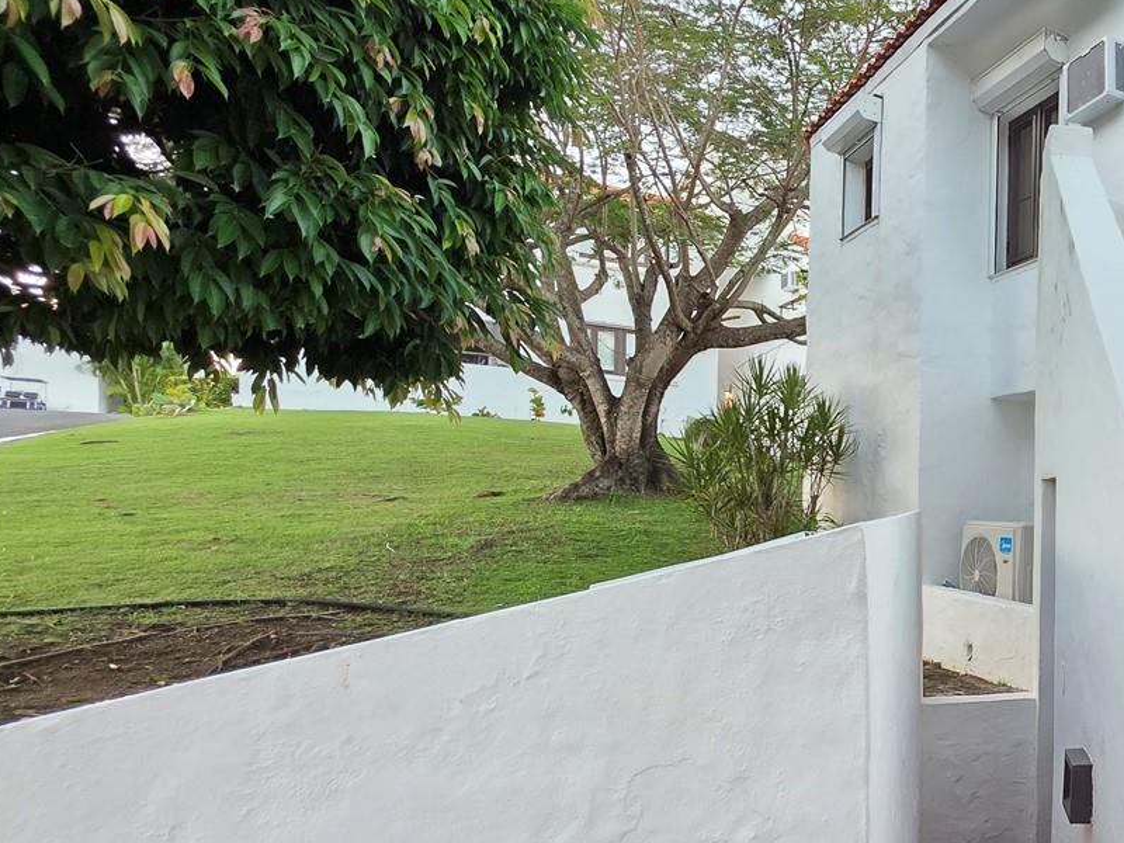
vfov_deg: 52.8
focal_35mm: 26
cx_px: 1114
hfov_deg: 53.5
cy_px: 496
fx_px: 844
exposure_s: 1/120
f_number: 1.9
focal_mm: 2.2
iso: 200
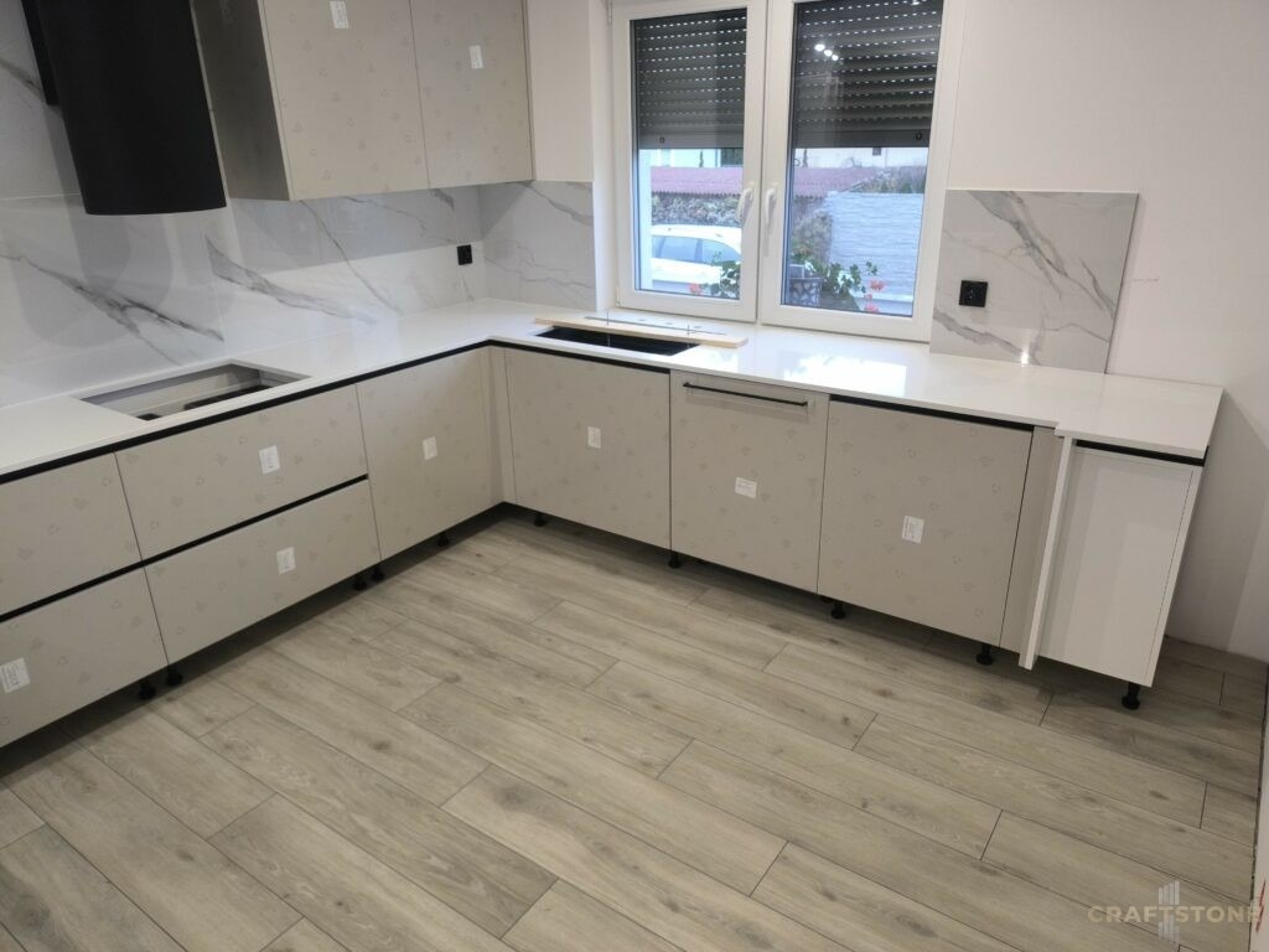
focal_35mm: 23
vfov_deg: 58.9
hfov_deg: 73.9
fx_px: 843
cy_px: 476
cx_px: 634
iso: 1250
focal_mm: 6.14
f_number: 1.65
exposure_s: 1/50
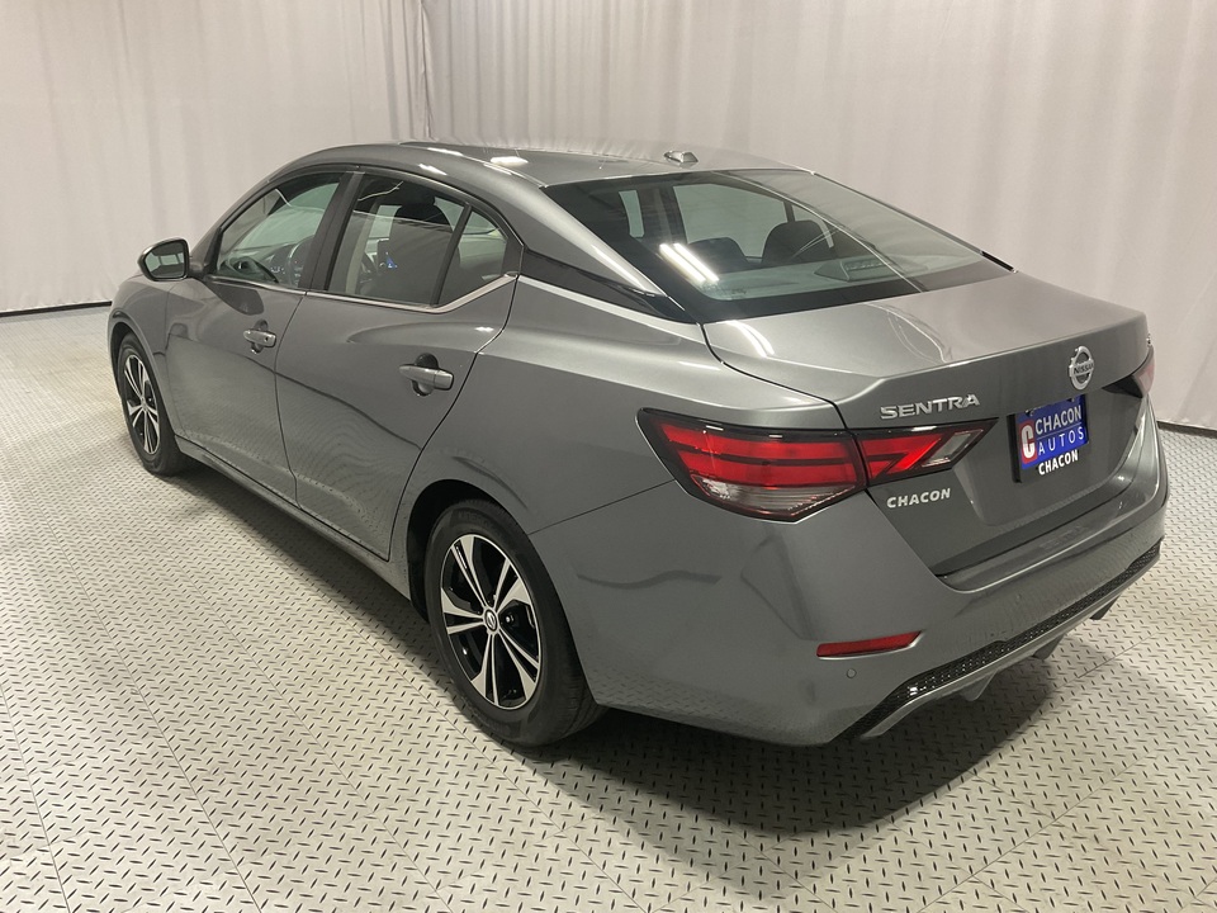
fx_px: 1020
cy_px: 456
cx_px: 608
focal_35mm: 29
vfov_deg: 48.2
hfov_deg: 61.7
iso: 80
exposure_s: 1/60
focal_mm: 3
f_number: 1.8
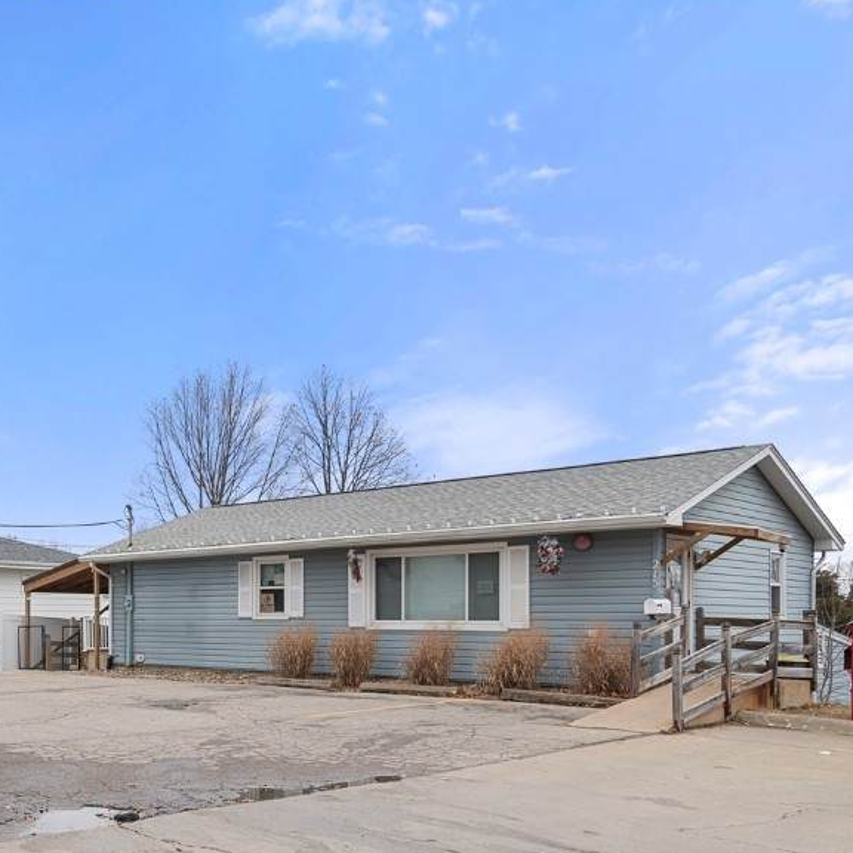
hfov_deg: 43.6
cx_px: 62
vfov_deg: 47.8
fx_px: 948
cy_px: 554
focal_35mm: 34
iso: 400
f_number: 9
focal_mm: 20
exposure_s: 1/60
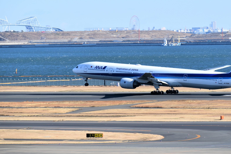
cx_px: 127
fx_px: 1982
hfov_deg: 6.7
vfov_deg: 4.4
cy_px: 61
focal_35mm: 309
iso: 160
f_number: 8
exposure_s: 1/500
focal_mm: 170
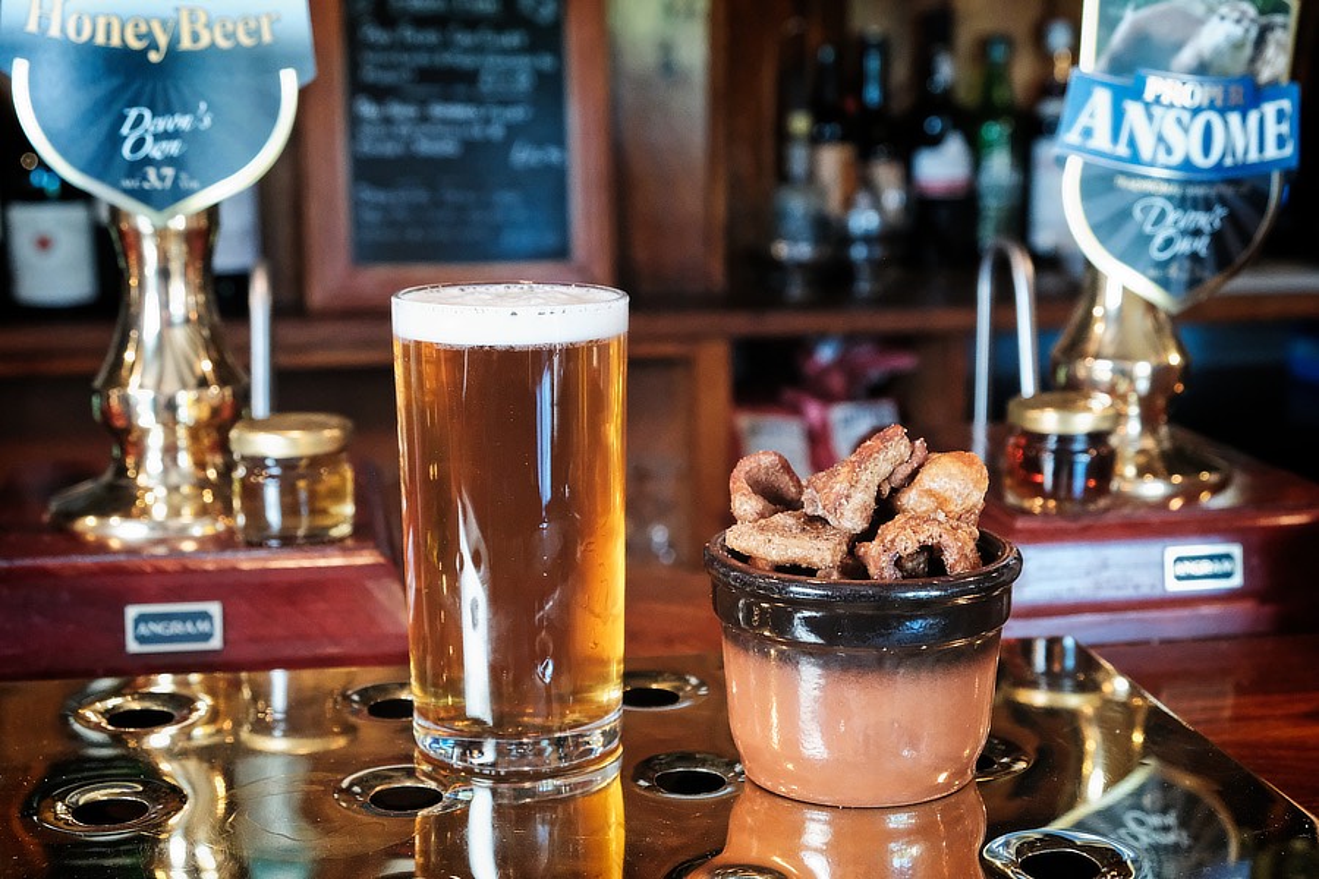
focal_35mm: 49
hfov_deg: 40.3
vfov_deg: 27.5
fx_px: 1795
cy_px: 440
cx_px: 660
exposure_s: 1/125
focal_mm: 32.9
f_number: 5.6
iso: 6400
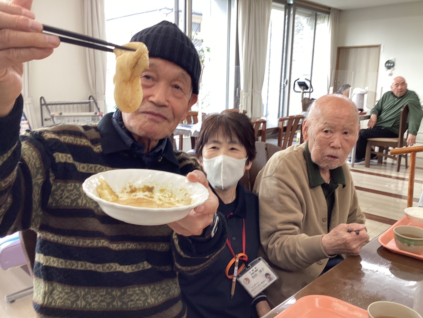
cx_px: 212
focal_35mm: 31
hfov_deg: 58.4
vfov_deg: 45.4
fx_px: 379
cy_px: 159
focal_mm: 3.3
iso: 50
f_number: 2.4
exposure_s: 1/50
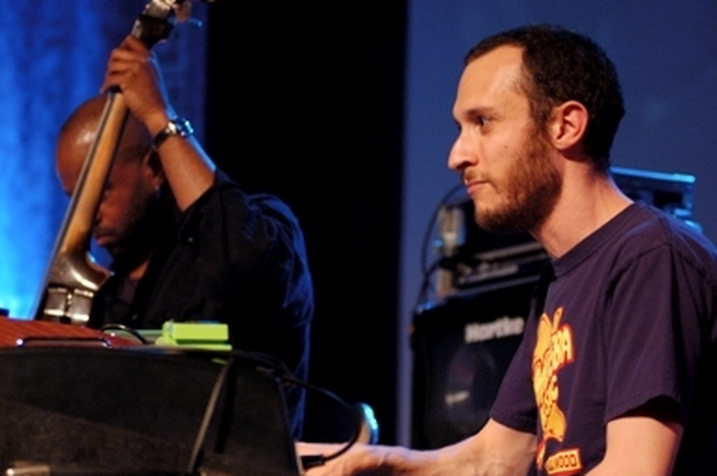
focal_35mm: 139
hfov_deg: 14.8
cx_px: 387
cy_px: 256
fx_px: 2765
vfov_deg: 9.8
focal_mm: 80
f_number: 2.8
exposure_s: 1/80
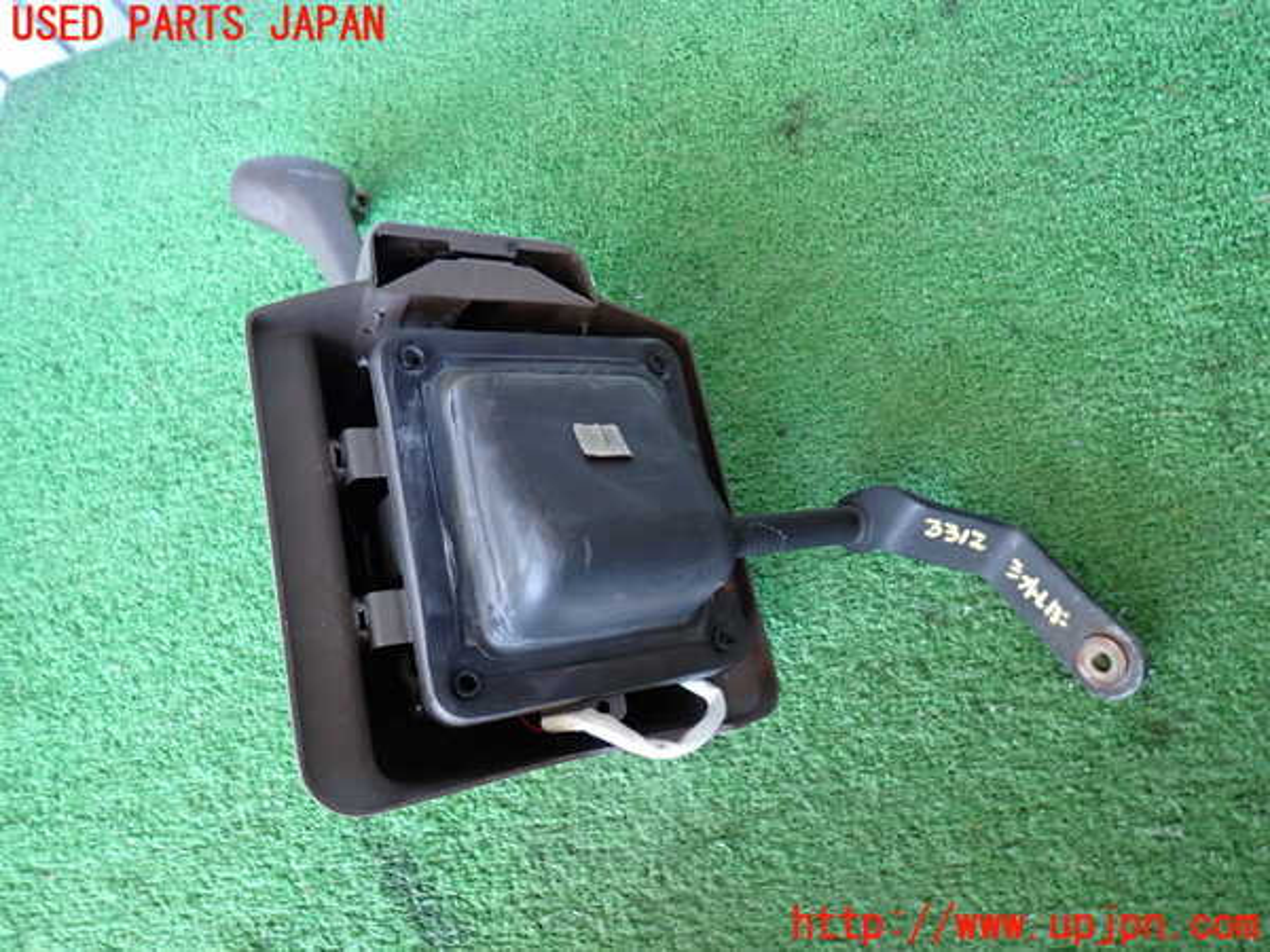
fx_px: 917
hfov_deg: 69.4
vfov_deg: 54.9
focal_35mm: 25
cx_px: 635
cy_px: 476
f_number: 2
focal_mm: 4.5
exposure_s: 1/30
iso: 250
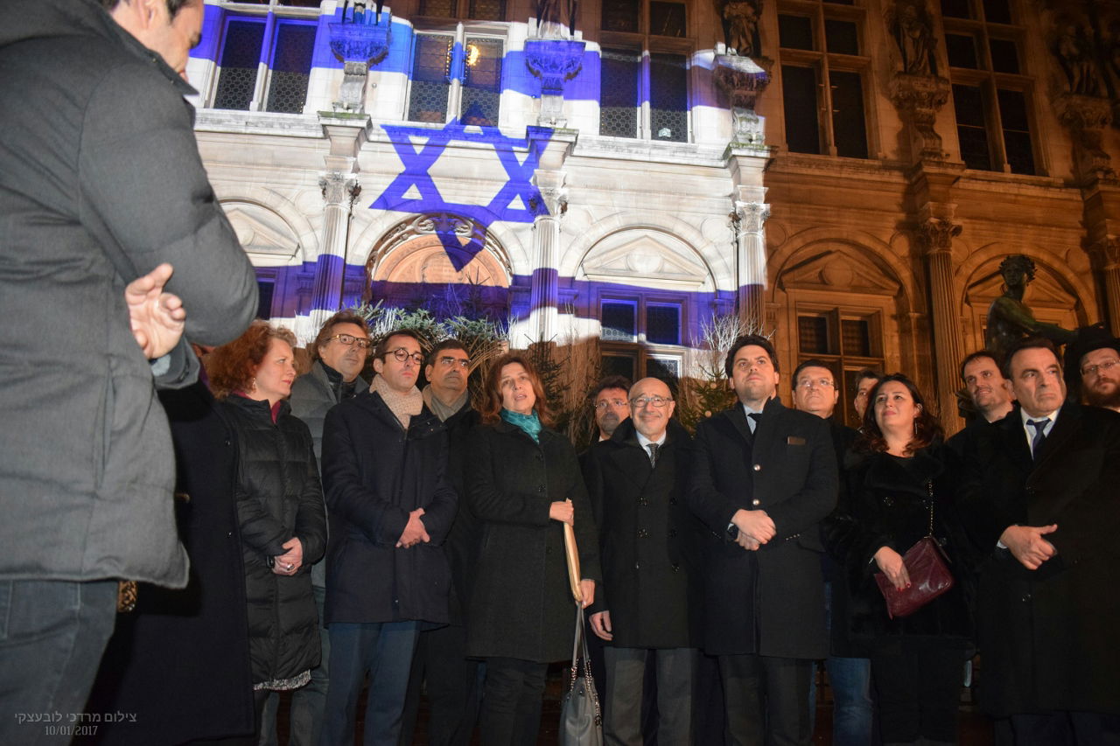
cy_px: 373
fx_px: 840
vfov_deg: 47.9
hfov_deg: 67.4
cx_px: 560
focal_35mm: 27
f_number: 3.5
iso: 3200
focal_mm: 18
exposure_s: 1/30
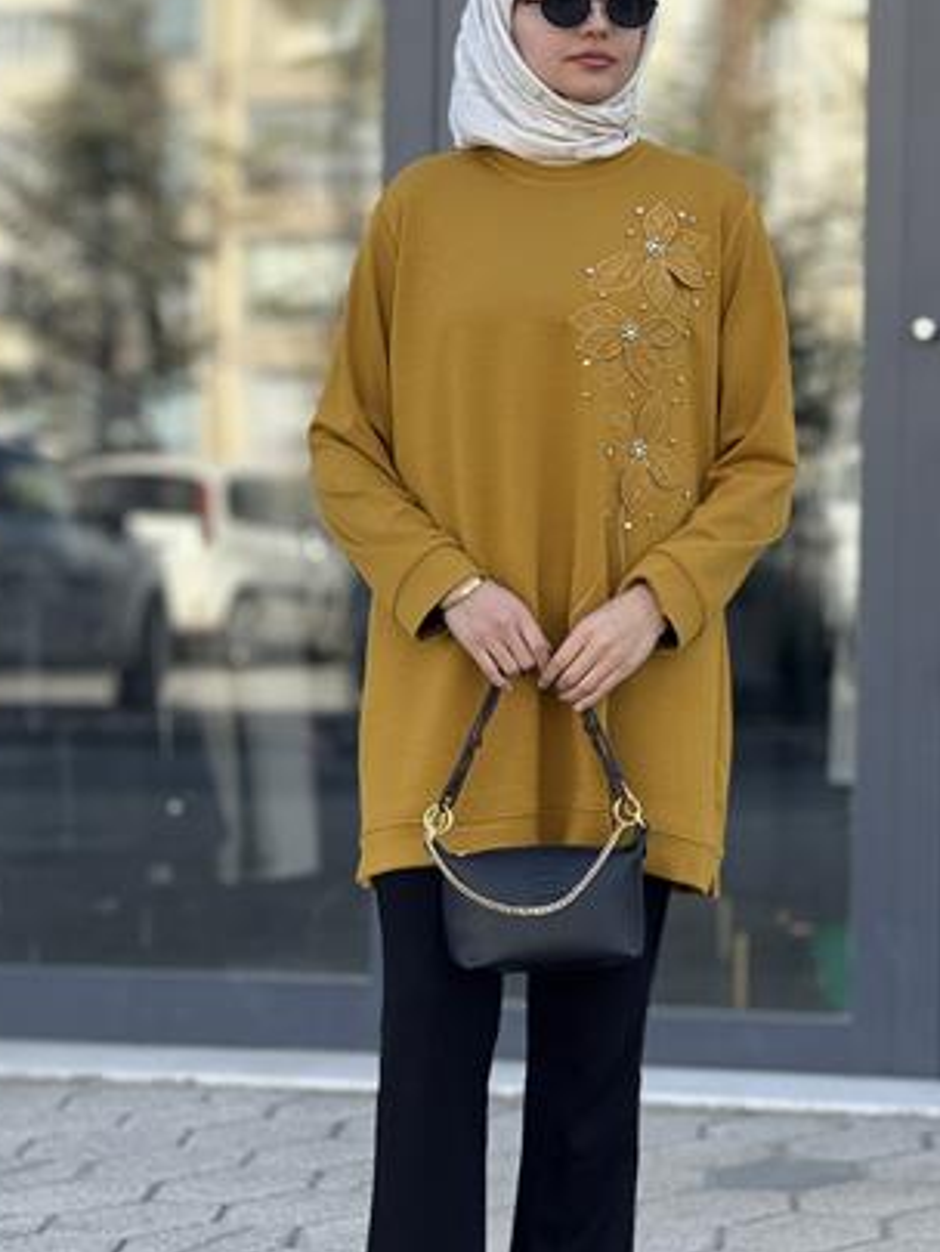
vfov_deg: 12.5
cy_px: 694
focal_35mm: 158
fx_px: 5718
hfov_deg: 9.4
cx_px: 523
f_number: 2.8
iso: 64
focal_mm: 15.66
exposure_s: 1/375
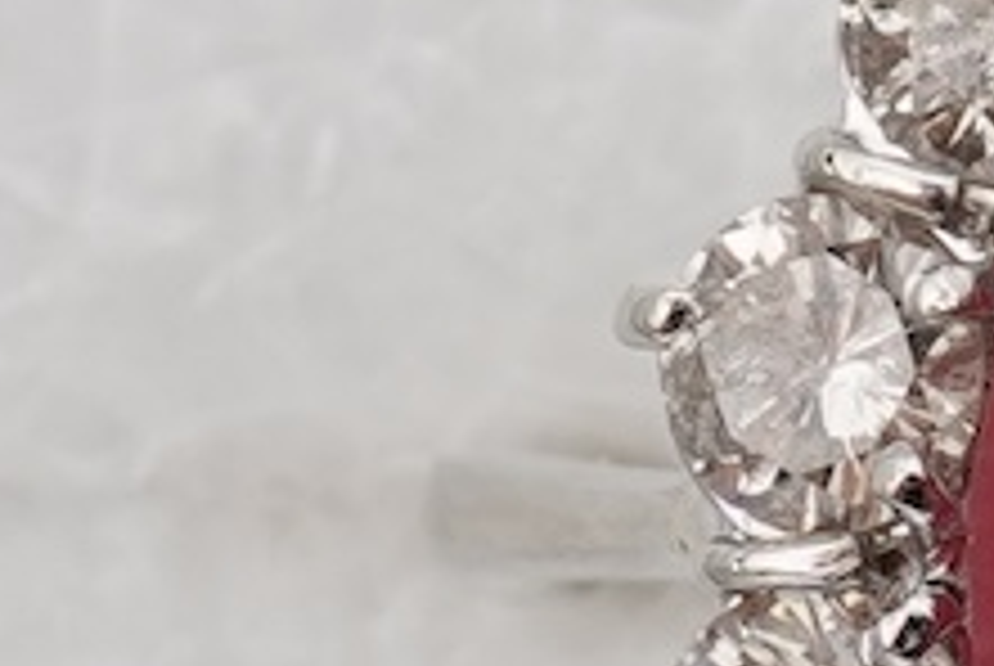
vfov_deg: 7.5
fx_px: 5059
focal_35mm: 183
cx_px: 1392
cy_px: 592
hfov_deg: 10.9
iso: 400
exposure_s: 1/125
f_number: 22
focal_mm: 30
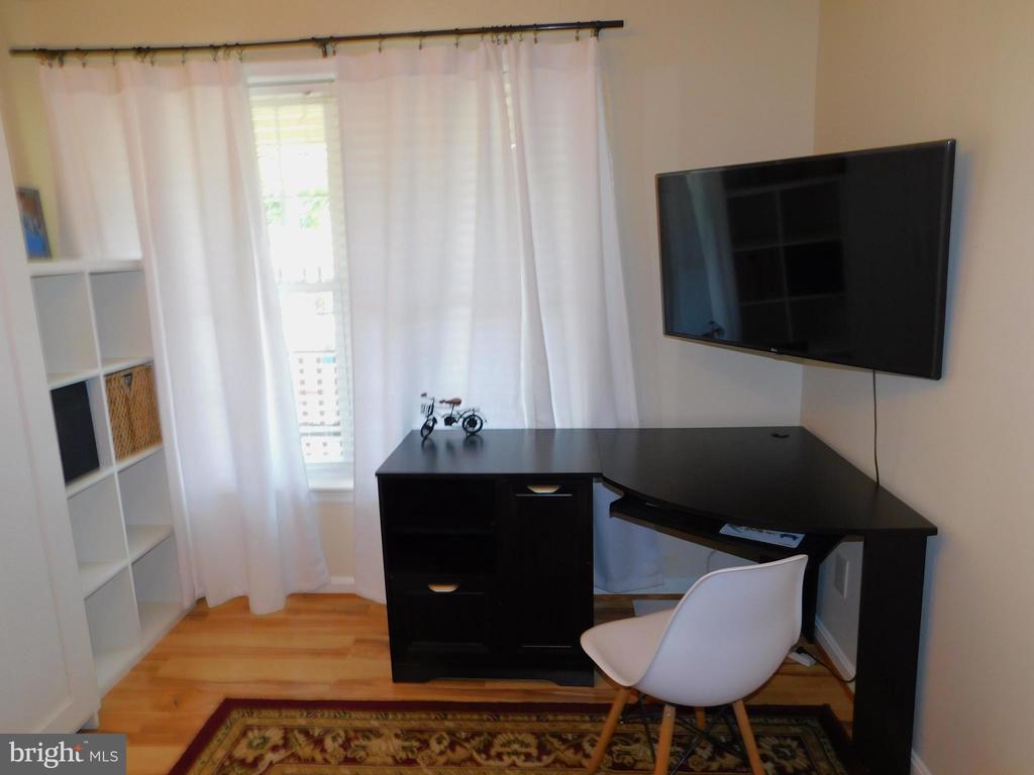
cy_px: 388
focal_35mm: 23
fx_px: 687
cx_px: 517
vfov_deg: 58.9
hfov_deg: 73.9
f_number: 3
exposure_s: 1/30
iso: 125
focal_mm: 4
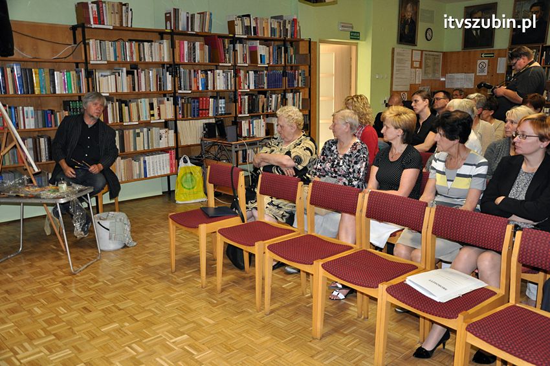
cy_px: 183
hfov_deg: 57.3
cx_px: 275
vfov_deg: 39.9
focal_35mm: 33
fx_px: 504
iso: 800
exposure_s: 1/60
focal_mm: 22
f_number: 4
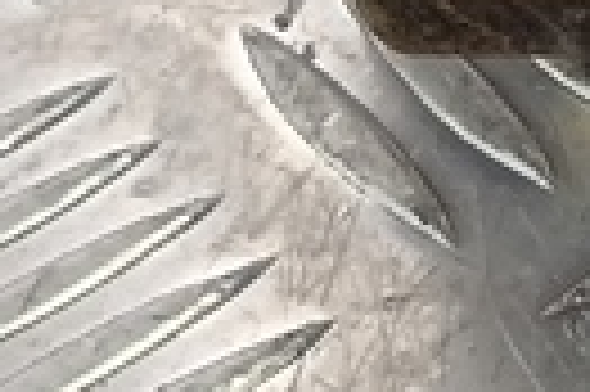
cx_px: 1684
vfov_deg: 6.9
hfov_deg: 9.1
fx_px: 3061
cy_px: -554
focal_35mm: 187
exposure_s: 1/50
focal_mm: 4.11
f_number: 1.6
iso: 164
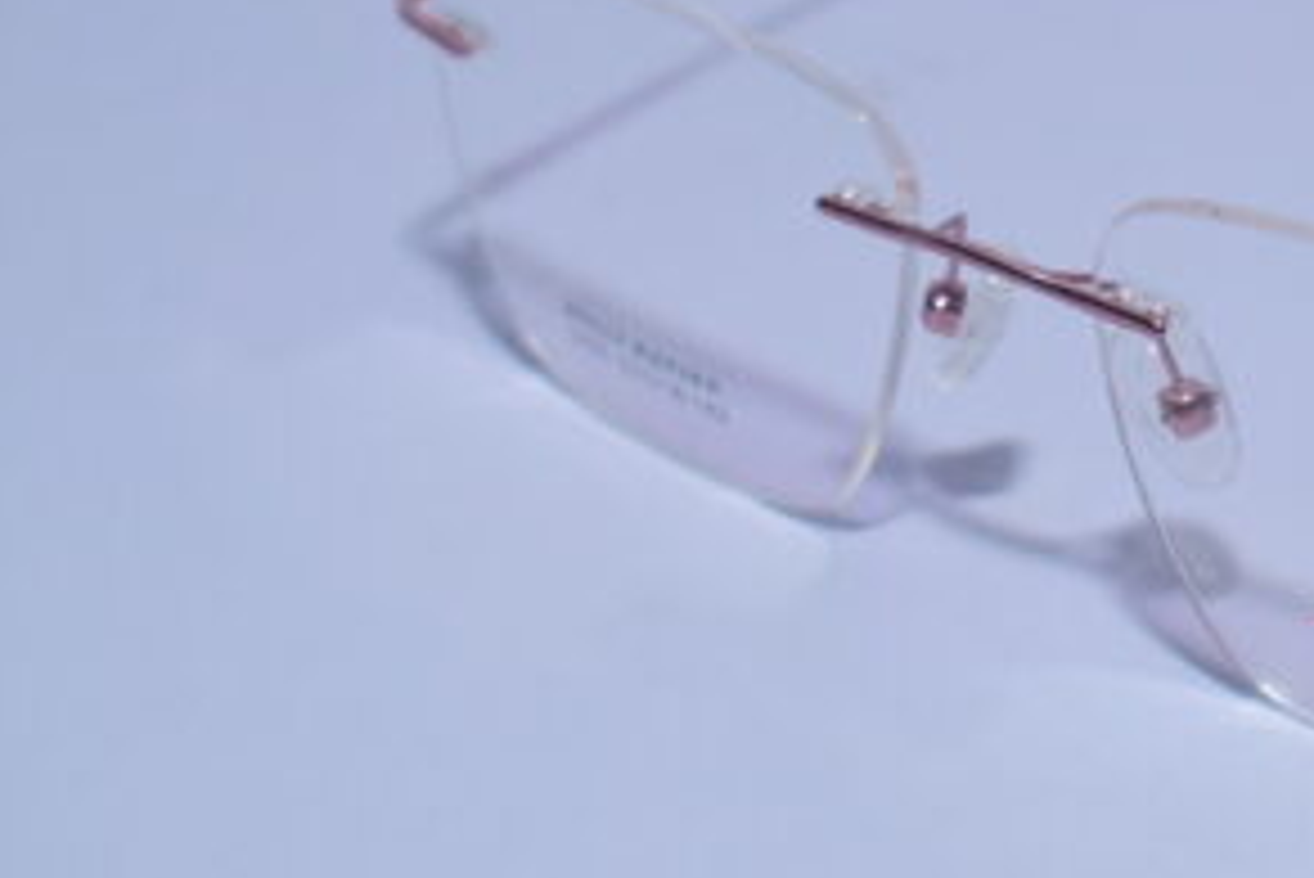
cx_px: 1238
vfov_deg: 11.7
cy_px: 230
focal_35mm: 117
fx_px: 4272
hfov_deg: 17.2
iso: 100
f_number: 7.1
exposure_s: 1/100
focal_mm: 38
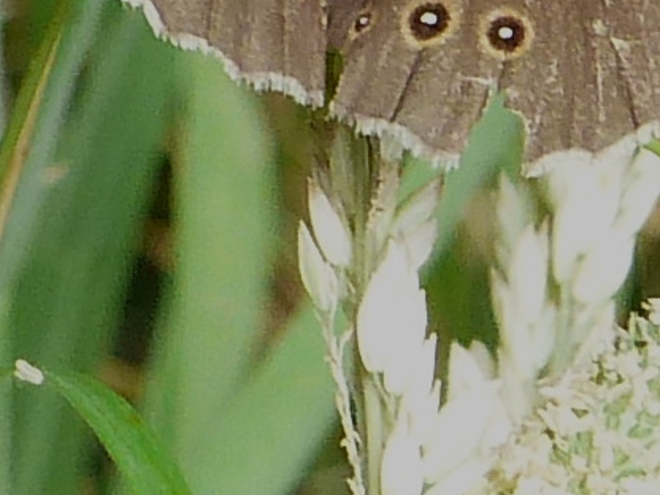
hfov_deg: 3.1
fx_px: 12088
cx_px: 379
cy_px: -122
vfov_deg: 2.3
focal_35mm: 634
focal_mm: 35.1
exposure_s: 1/125
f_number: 4.5
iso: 160
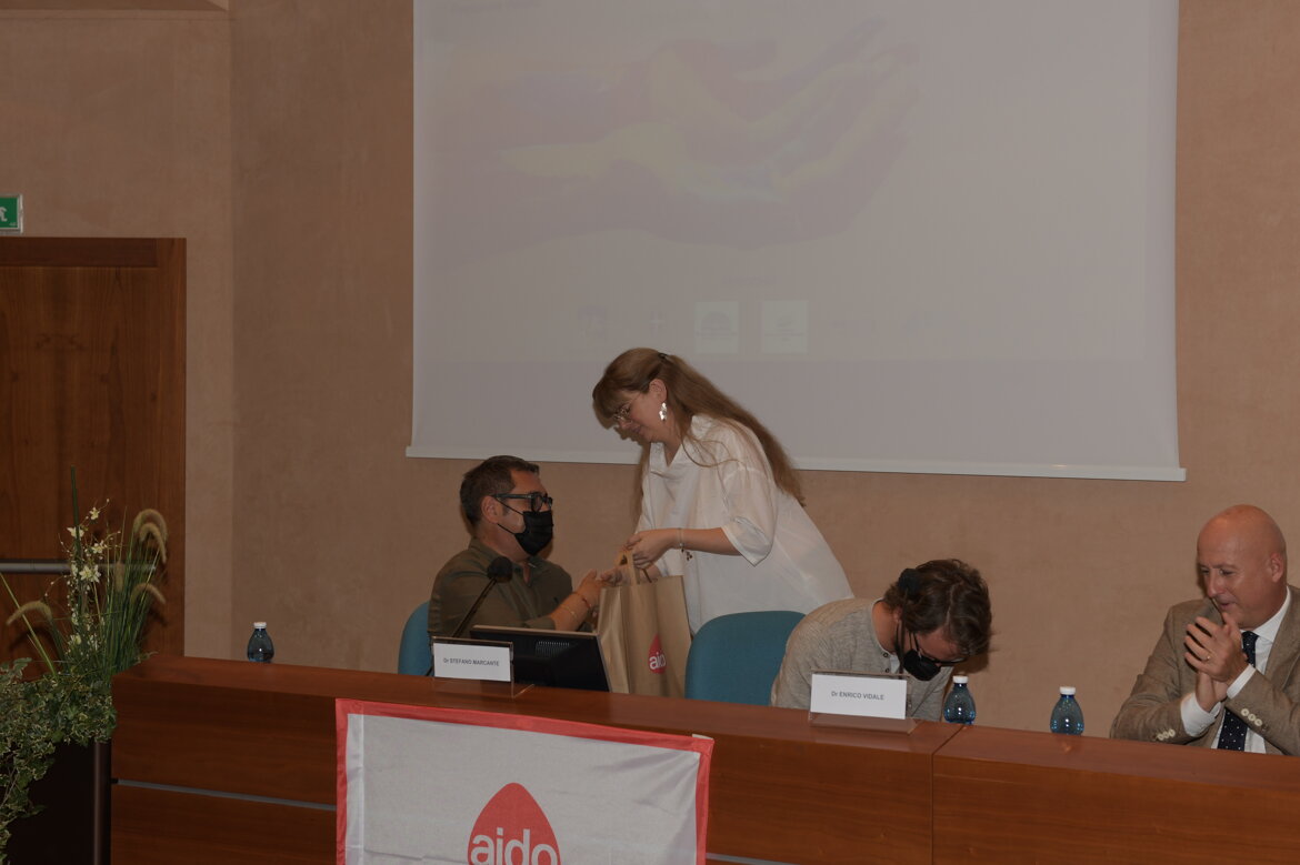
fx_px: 2418
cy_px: 432
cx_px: 650
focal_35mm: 67
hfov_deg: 30.1
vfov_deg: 20.3
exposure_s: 1/60
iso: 500
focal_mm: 56
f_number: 6.3
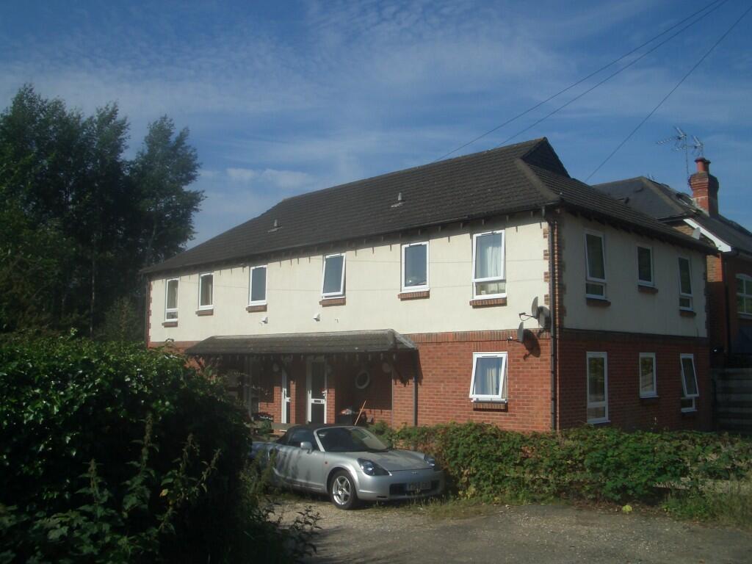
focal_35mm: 35
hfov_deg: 52.6
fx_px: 760
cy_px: 282
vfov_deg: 40.7
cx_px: 376
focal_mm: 5.8
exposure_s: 1/1000
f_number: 4.3
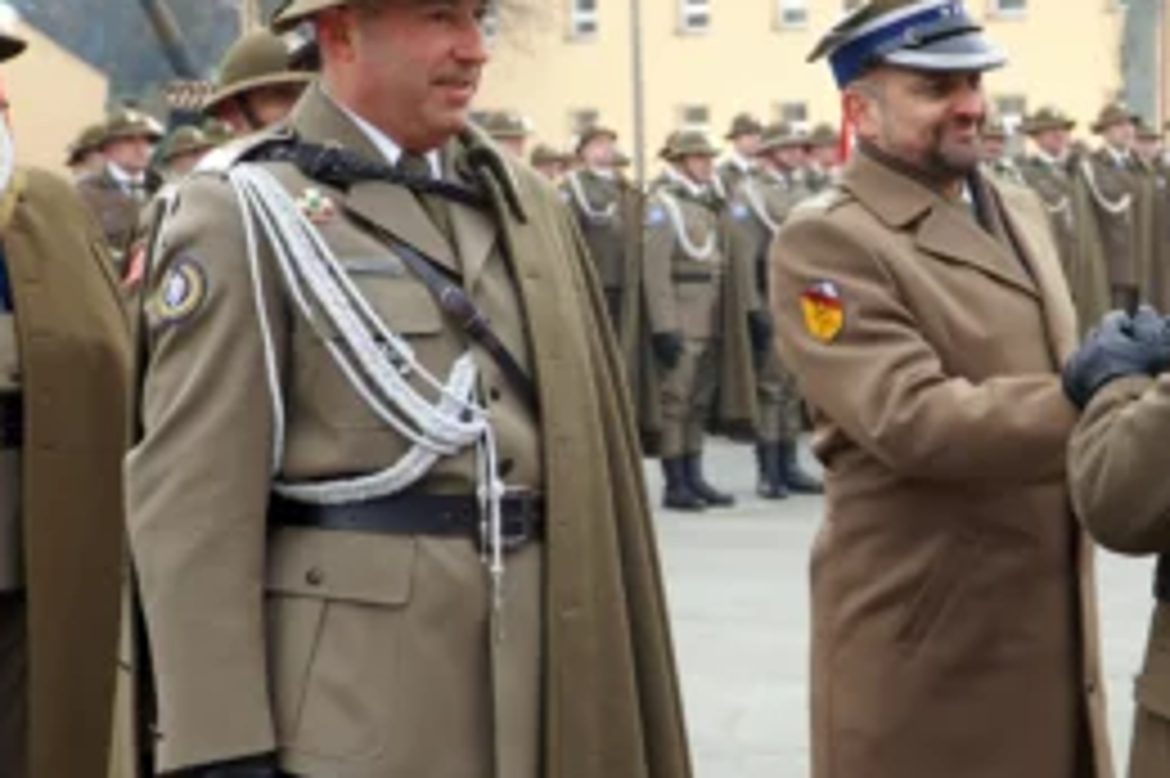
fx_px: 2696
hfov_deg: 24.4
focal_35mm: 83
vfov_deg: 16.4
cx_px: 720
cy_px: 522
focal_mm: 32
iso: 125
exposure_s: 1/160
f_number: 4
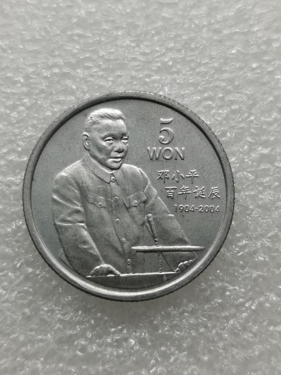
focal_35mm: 72
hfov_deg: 20.4
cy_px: 188
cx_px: 140
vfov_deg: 27.0
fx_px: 779
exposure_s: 1/118
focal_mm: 5.56
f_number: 1.6
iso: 50
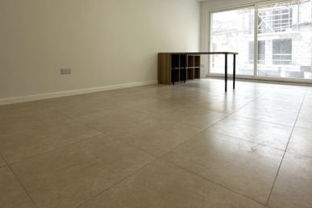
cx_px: 171
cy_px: 60
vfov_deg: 55.3
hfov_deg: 78.4
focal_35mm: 22
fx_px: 191
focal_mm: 2.22
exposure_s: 1/347
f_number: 2.2
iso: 40
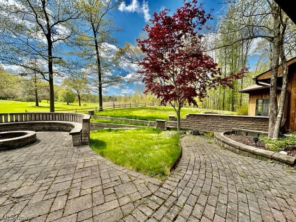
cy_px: 111
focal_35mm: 14
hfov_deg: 102.1
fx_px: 120
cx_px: 148
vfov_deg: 85.7
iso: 50
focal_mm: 2.22
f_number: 2.2
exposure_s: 1/1052
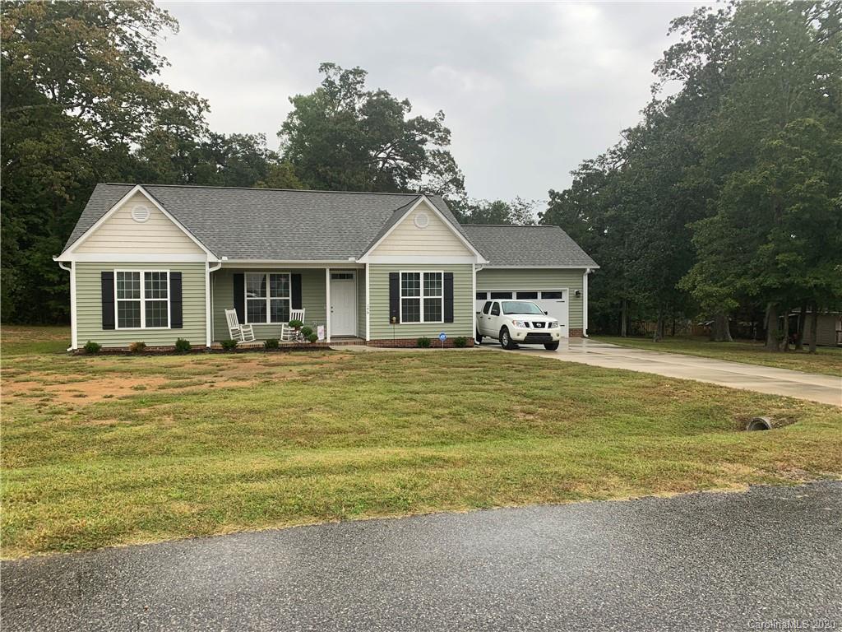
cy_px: 316
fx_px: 632
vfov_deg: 53.1
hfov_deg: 67.3
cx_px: 421
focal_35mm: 26
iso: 25
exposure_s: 1/251
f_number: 1.8
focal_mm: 4.25
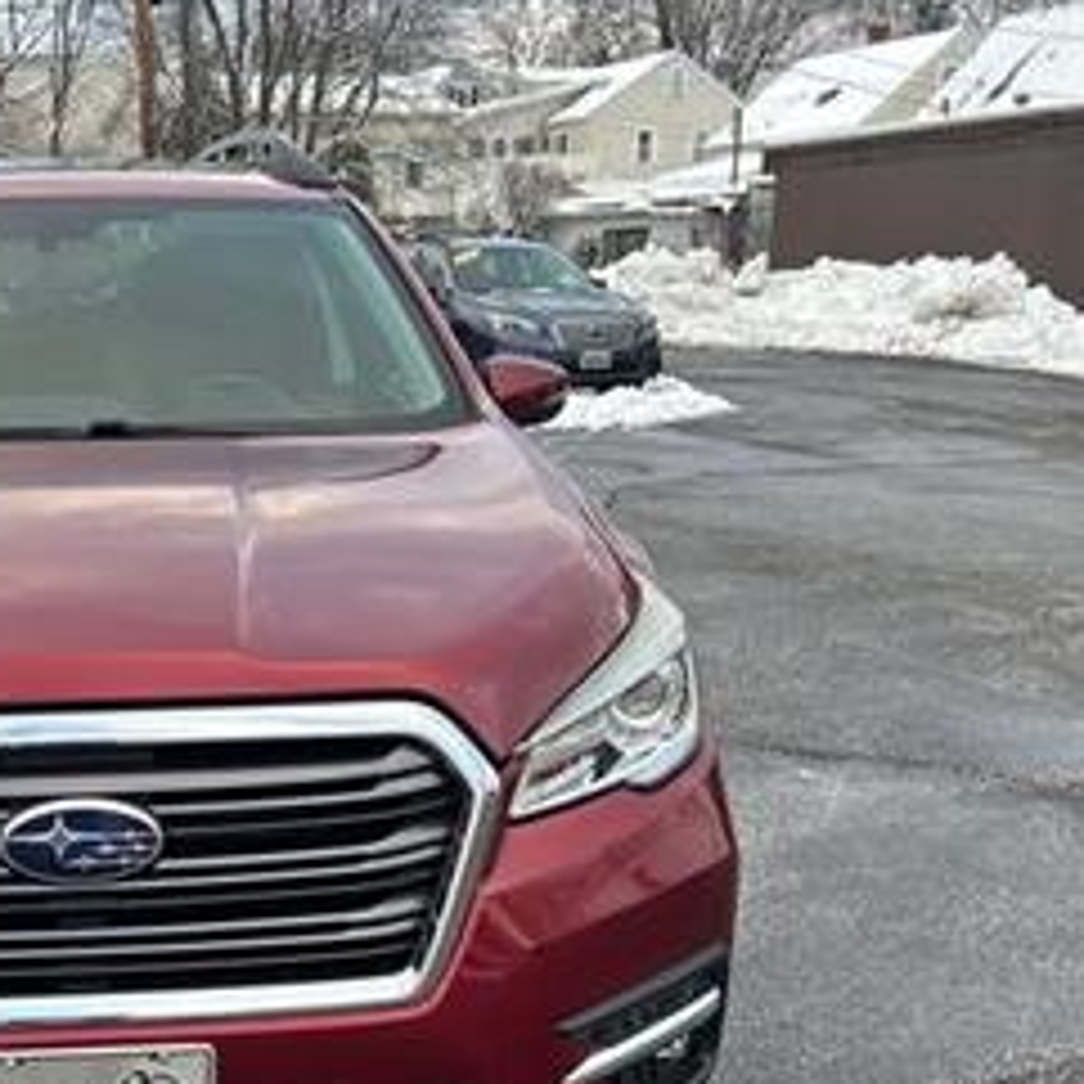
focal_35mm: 48
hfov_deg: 33.7
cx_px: 135
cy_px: 706
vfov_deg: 35.1
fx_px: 1701
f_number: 1.5
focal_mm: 5.7
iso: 40
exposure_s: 1/230
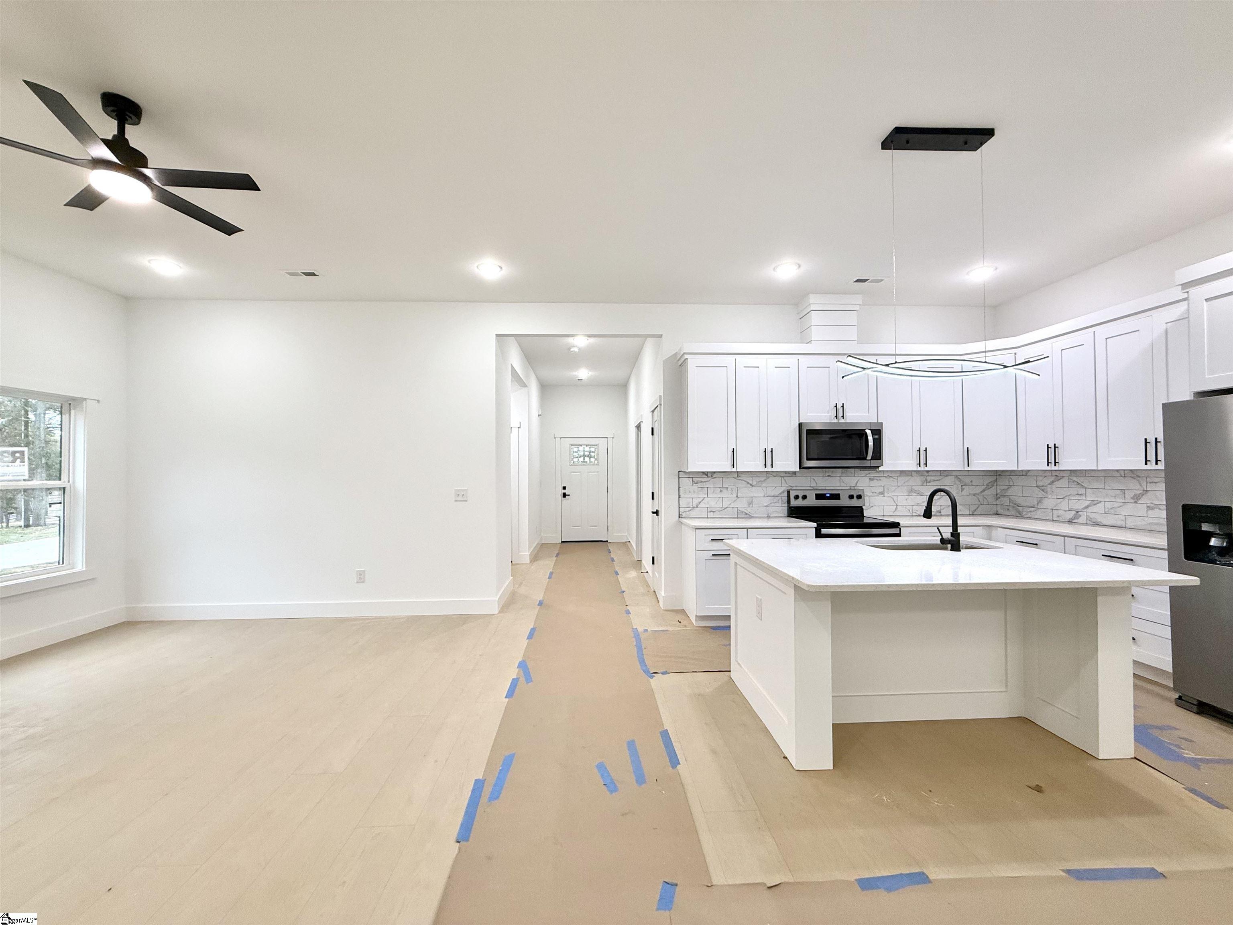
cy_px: 462
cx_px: 616
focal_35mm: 14
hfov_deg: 102.1
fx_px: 499
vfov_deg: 85.7
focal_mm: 2.22
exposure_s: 1/120
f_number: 2.2
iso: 160
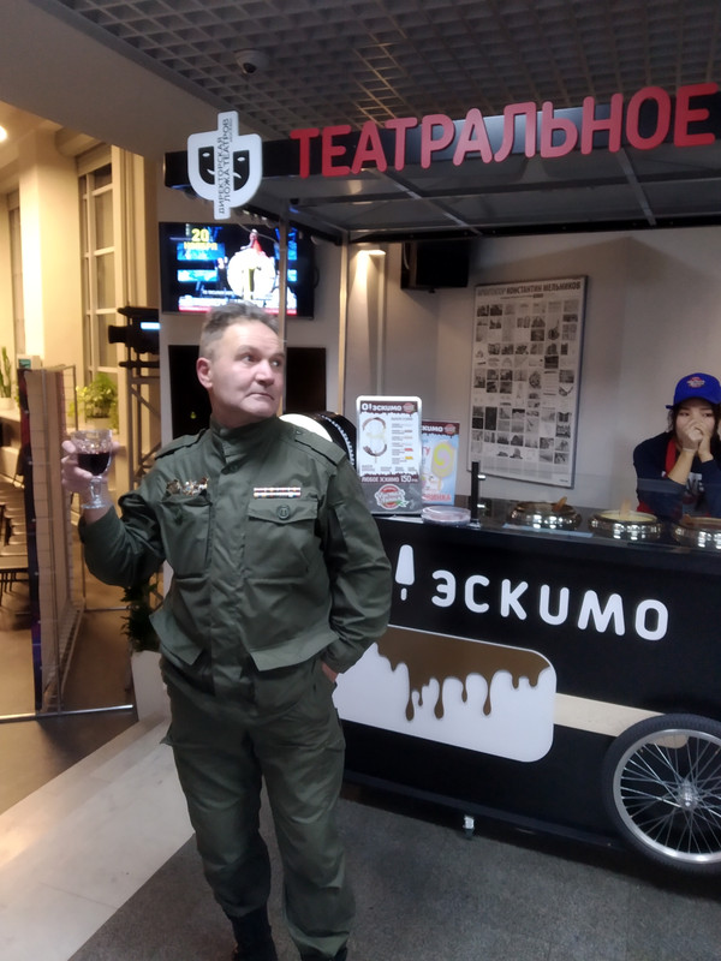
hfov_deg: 53.1
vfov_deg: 67.3
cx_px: 360
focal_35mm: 26
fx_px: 722
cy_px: 480
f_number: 2.2
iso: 400
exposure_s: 1/25
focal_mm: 3.82
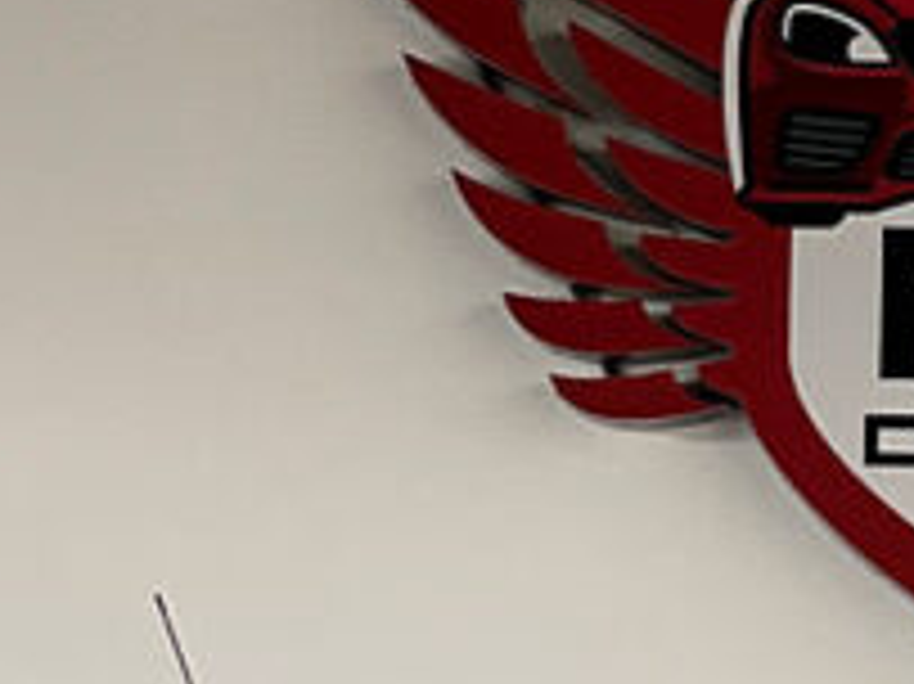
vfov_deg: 4.9
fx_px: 8022
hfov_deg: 6.5
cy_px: 994
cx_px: 1117
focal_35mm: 304
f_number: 2.8
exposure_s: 1/119
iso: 250
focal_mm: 9
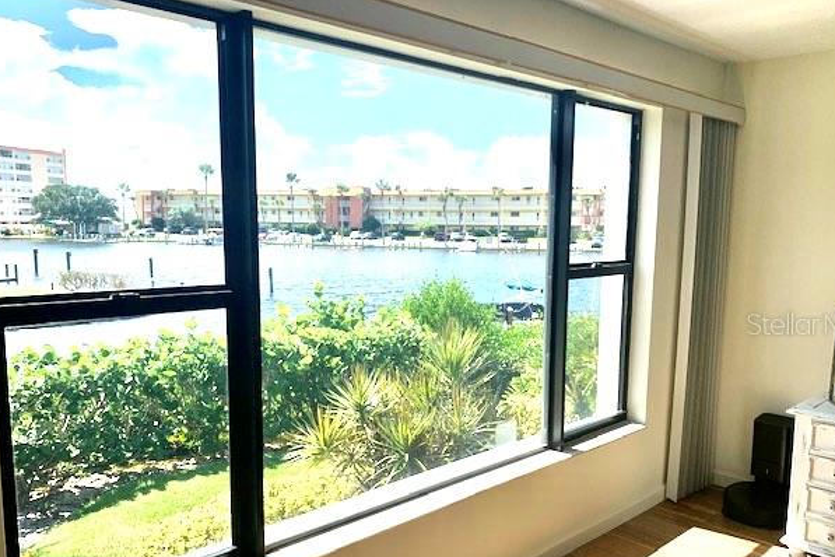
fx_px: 673
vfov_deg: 44.8
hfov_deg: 63.6
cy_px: 323
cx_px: 431
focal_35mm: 29
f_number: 1.8
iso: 25
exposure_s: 1/962
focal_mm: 4.25
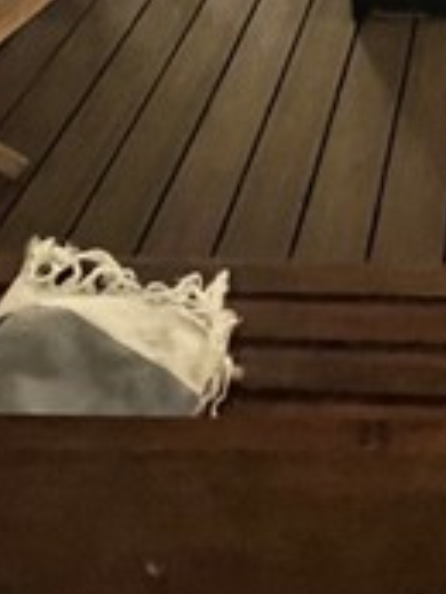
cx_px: 497
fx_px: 824
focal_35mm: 48
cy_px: -292
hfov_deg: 27.6
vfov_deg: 27.6
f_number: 1.8
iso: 1250
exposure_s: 1/30
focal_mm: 1.57
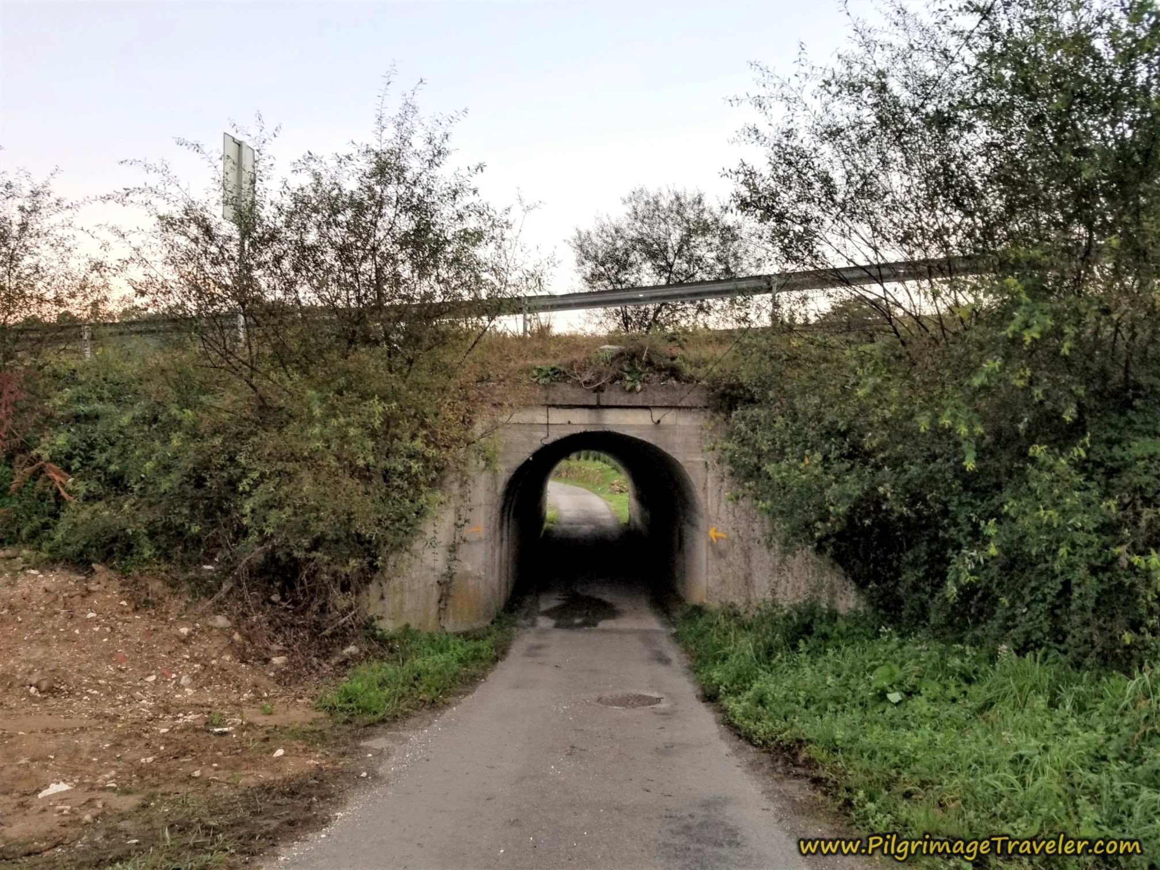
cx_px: 580
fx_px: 871
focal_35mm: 26
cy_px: 435
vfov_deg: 53.1
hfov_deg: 67.3
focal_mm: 4.3
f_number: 1.7
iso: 160
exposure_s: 1/60
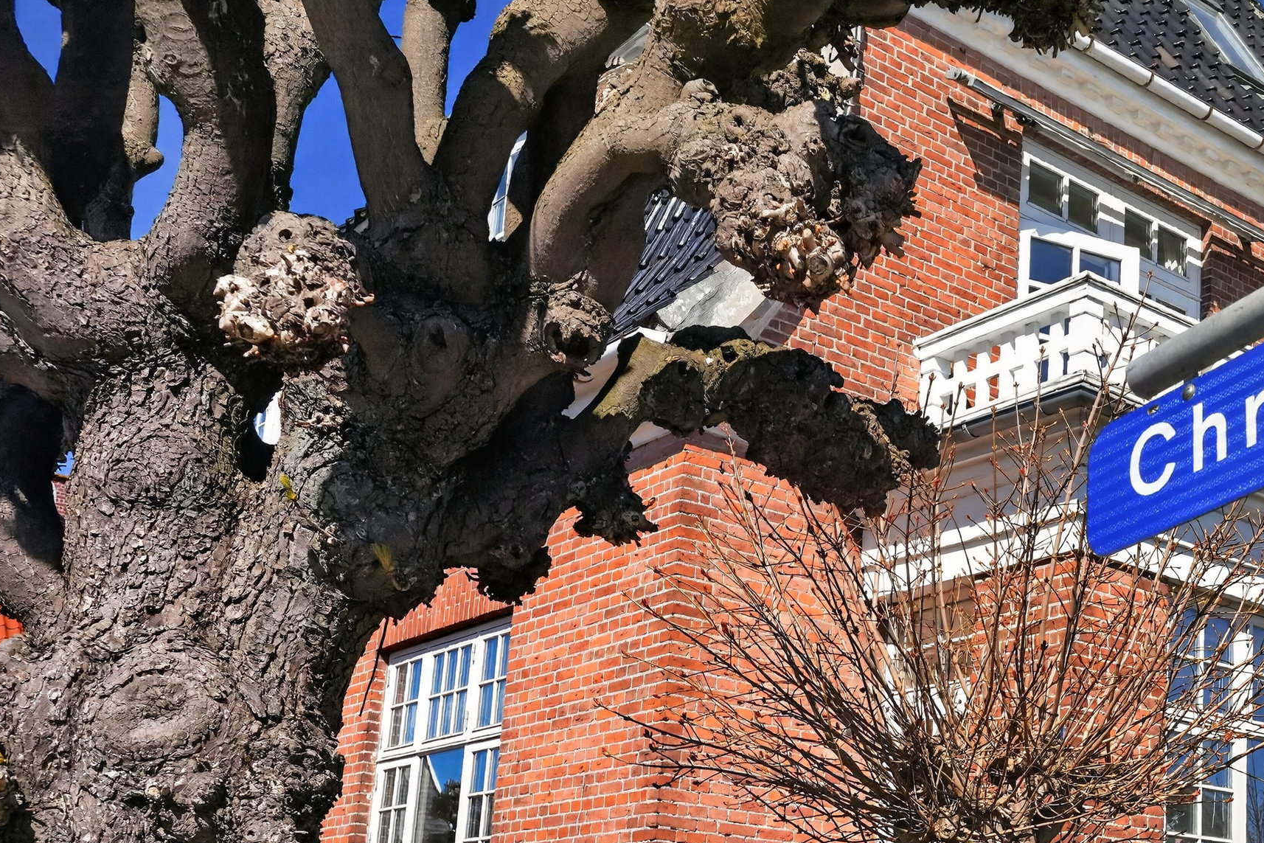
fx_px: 1720
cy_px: 682
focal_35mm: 49
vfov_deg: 27.0
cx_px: 1077
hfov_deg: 38.2
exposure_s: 1/800
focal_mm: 28
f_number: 8
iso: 400
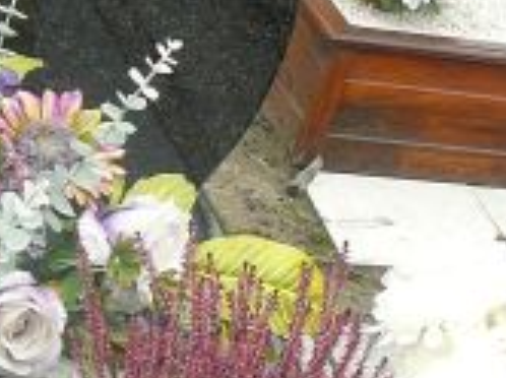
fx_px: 1971
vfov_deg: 10.8
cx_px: -46
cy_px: 436
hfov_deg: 14.3
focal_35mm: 135
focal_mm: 5.2
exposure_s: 1/80
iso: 80
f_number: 2.8
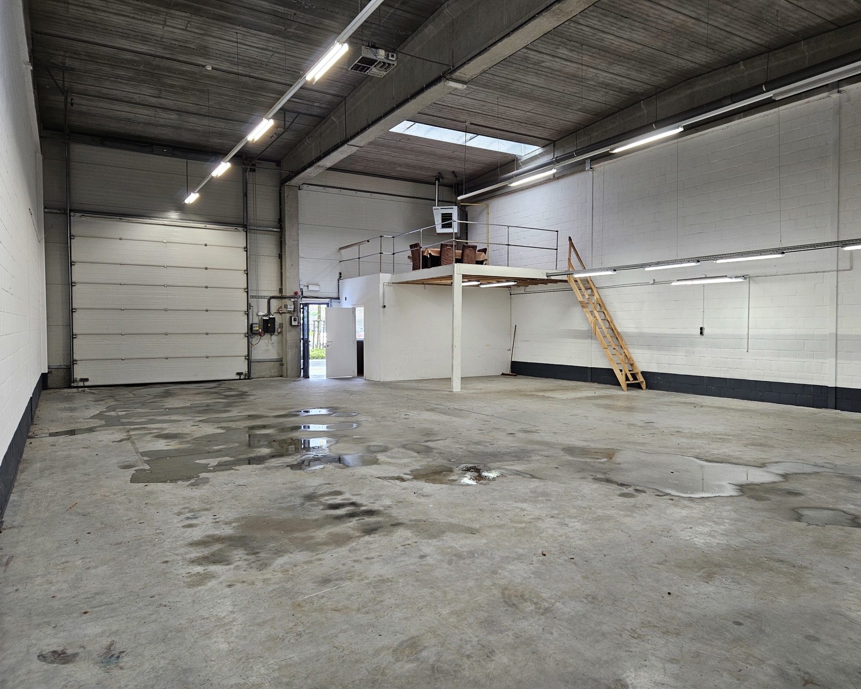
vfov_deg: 58.8
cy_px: 344
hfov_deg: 70.2
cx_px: 456
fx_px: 612
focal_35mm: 24
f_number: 1.8
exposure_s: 1/100
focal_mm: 5.4
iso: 125
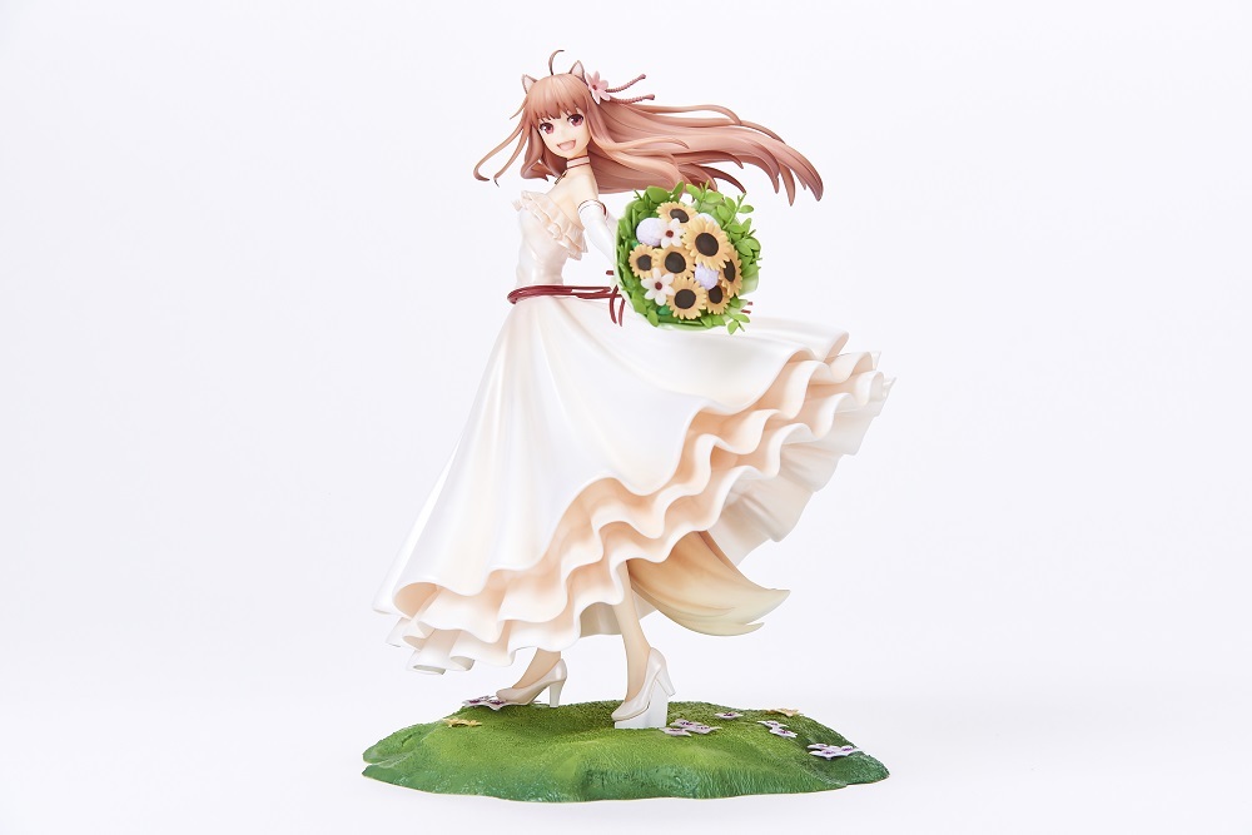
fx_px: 2782
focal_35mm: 80
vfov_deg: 17.1
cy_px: 418
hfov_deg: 25.4
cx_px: 626
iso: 250
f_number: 11
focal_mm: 80
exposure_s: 1/100
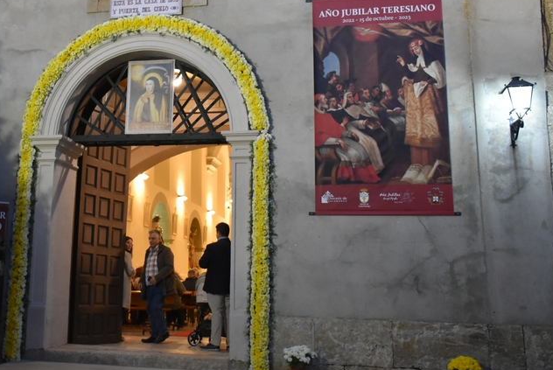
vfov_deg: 28.5
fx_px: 723
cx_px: 189
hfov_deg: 41.4
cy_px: 111
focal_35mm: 47
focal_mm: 22
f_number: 3.5
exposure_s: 1/60
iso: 2000
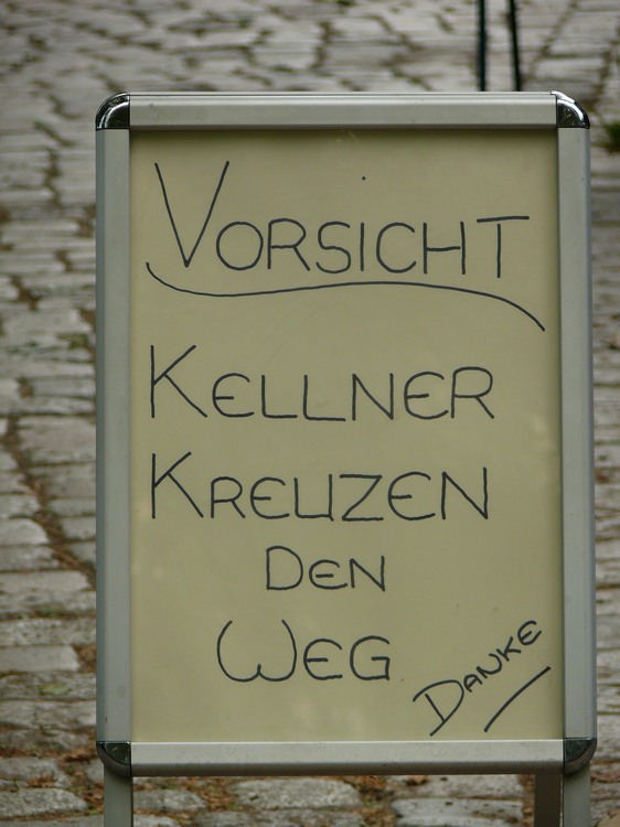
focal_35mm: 275
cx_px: 310
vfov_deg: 7.2
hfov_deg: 5.4
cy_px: 414
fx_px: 6571
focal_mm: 58.2
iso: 100
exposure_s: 1/125
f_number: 3.6
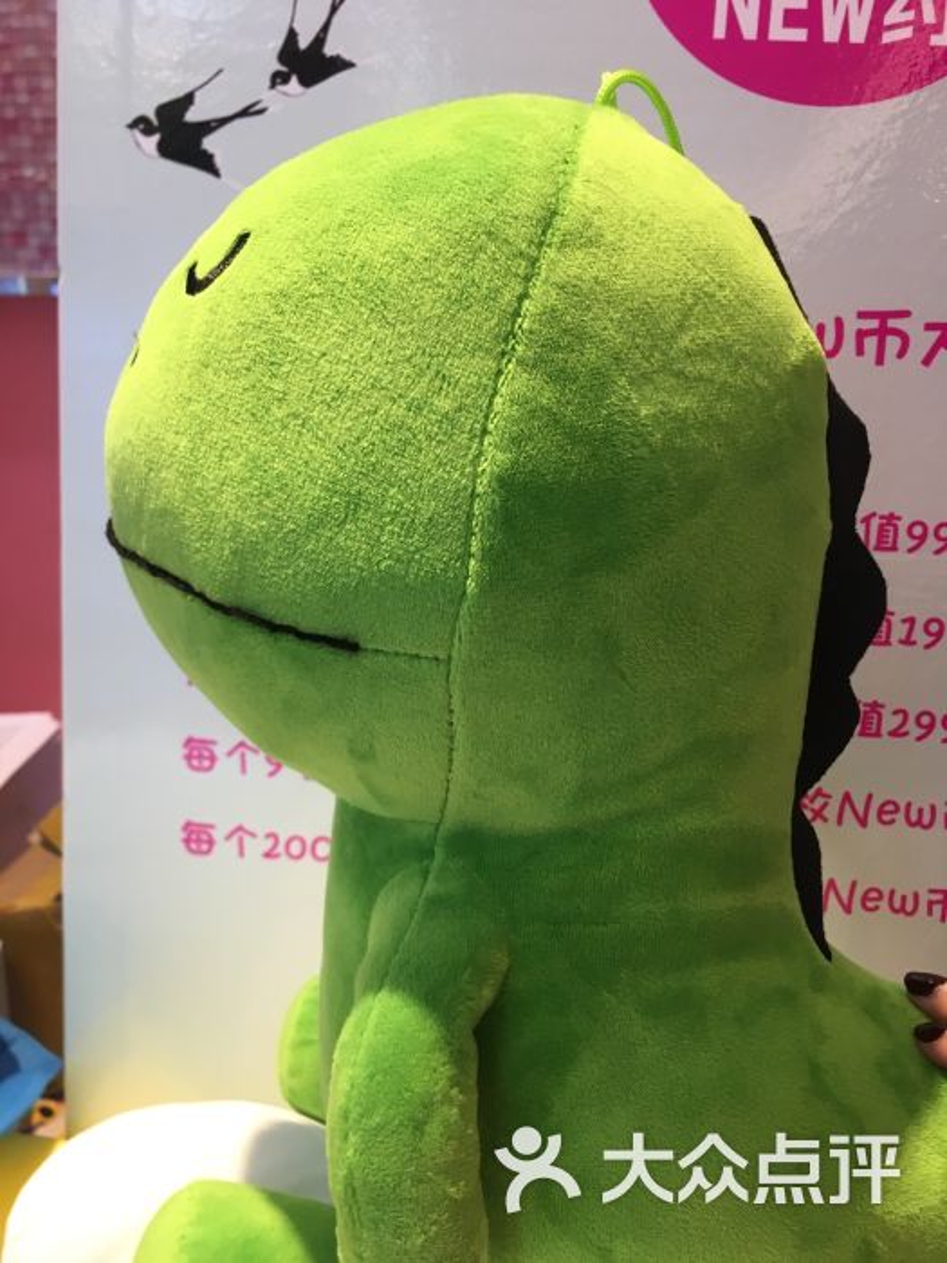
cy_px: 632
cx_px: 474
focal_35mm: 29
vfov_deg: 61.7
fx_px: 1058
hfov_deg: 48.2
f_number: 2.2
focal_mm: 4.15
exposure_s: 1/33
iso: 40
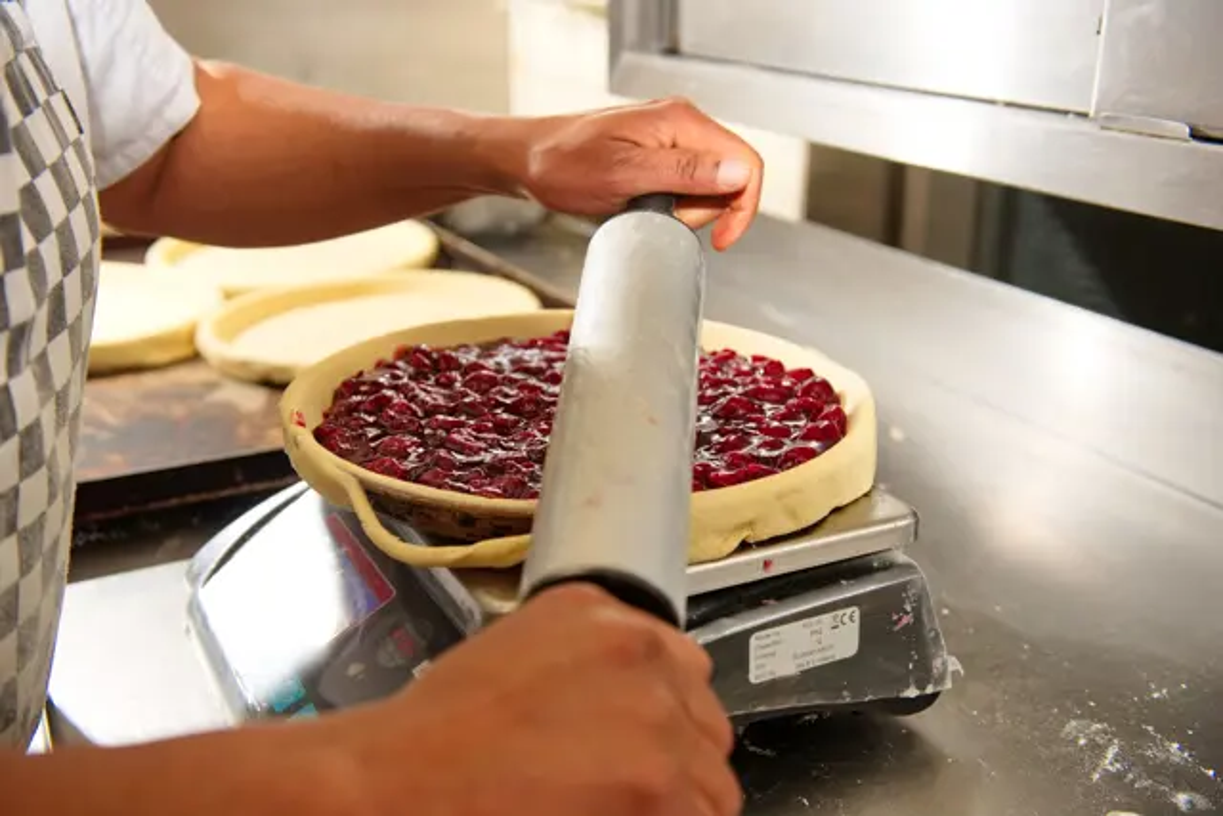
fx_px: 1359
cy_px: 408
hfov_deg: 48.4
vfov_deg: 33.4
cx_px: 612
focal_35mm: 40
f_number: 4
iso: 125
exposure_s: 1/125
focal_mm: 40
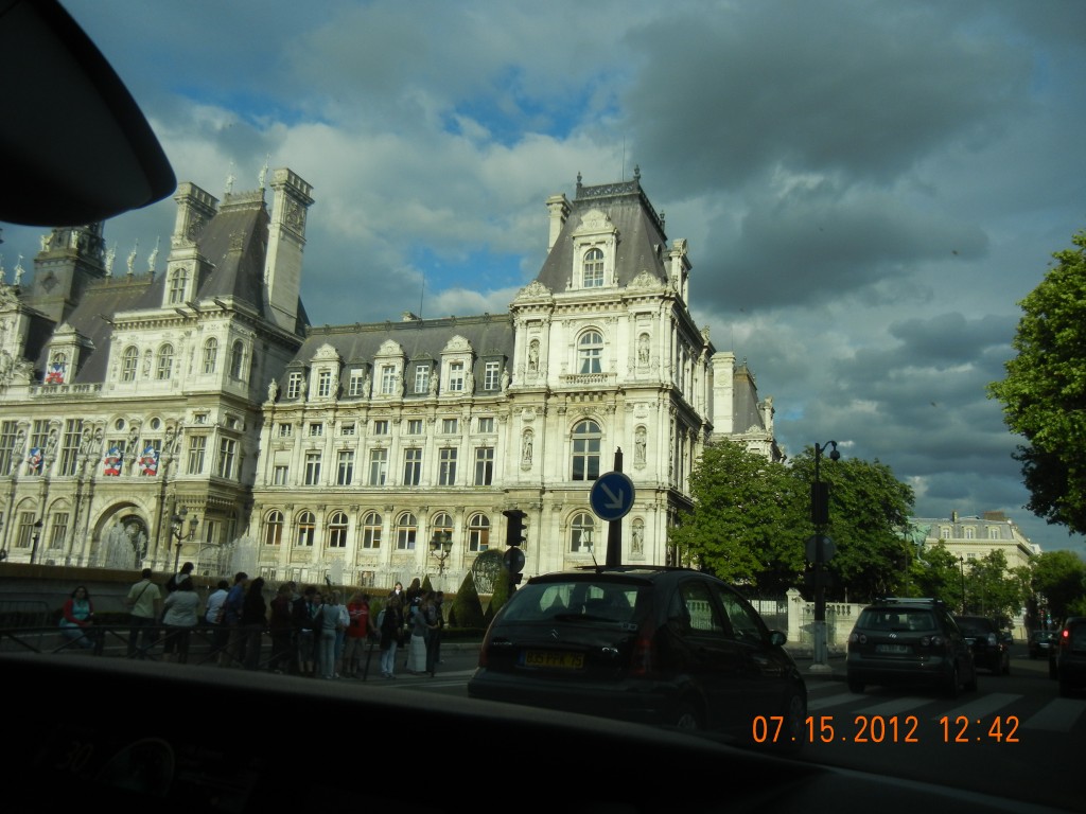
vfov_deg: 46.8
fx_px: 941
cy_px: 407
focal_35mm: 30
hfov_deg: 60.0
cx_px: 543
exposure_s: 1/416
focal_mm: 5.4
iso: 160
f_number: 7
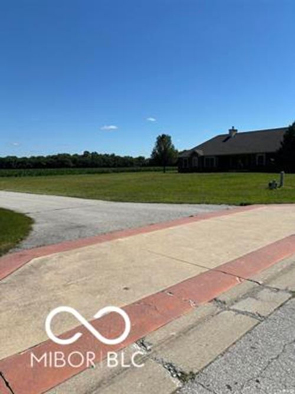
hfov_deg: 53.0
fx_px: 296
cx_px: 148
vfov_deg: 67.3
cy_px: 197
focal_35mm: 26
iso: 50
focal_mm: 5.96
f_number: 1.6
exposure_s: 1/5348
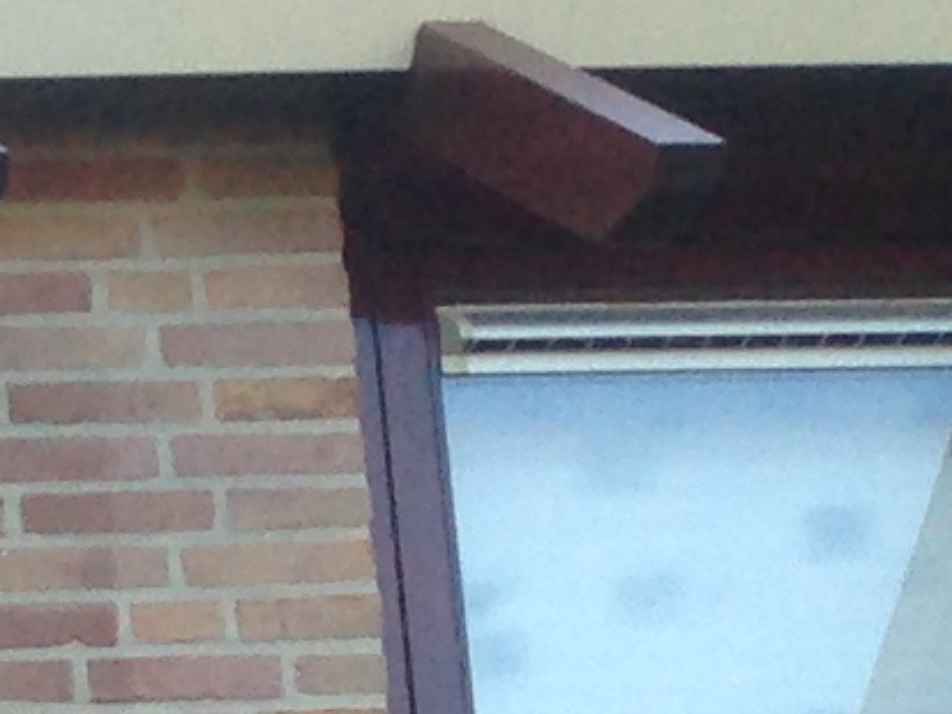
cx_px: -2651
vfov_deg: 5.2
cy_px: 2547
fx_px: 7180
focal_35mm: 261
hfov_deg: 6.4
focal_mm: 4.12
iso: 50
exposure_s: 1/158
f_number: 2.4
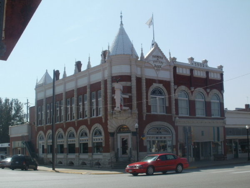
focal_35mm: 52
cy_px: 94
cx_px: 125
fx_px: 376
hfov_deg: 36.8
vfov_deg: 28.0
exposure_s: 1/500
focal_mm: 9.1
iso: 100
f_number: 7
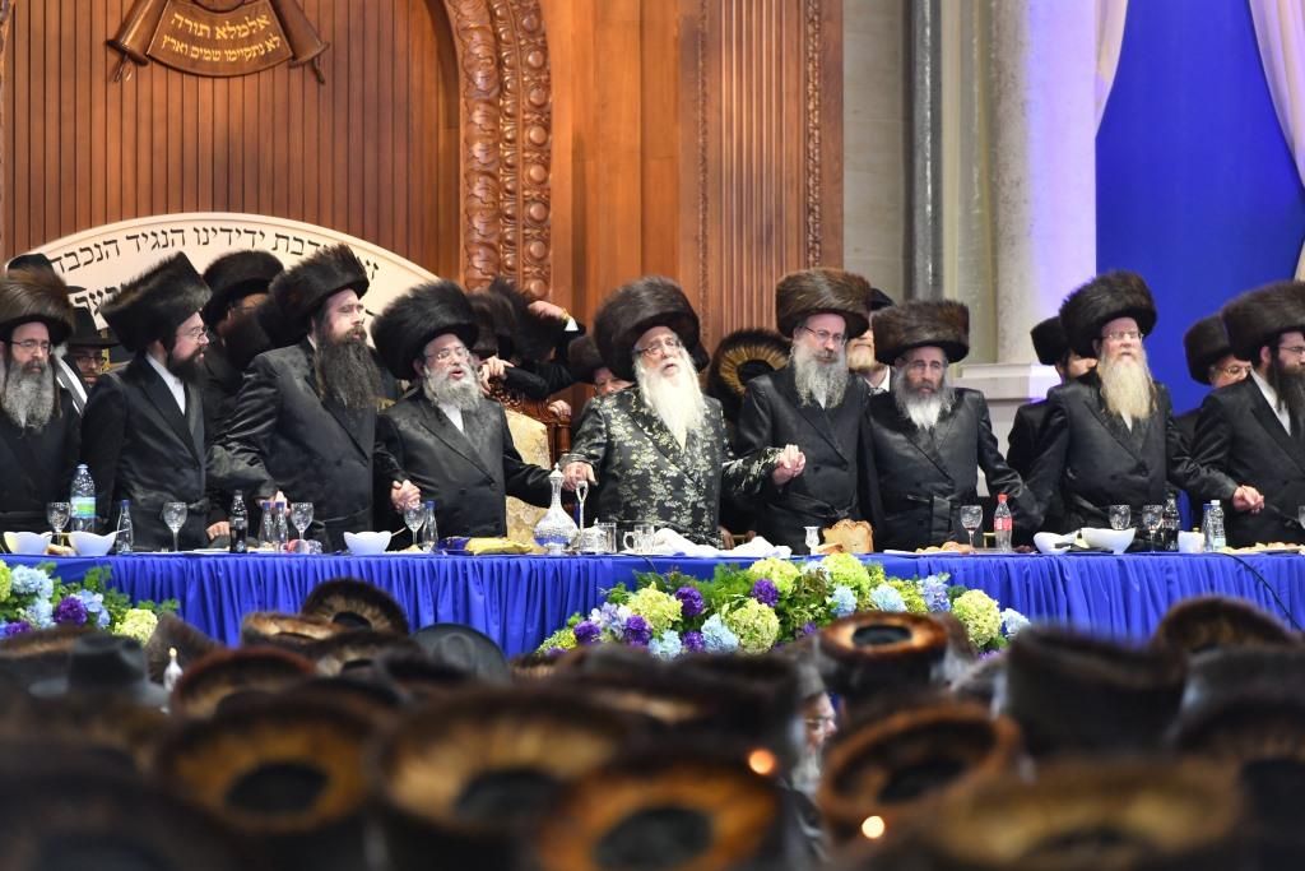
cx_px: 652
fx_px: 7251
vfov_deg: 6.9
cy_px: 436
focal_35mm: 200
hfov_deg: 10.3
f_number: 5.6
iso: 1250
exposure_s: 1/125
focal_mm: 200
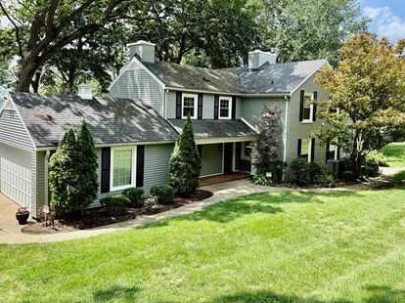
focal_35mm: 29
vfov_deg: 48.0
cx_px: 222
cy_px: 129
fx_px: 339
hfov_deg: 61.6
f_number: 1.78
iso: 100
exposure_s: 1/1522
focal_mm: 6.76
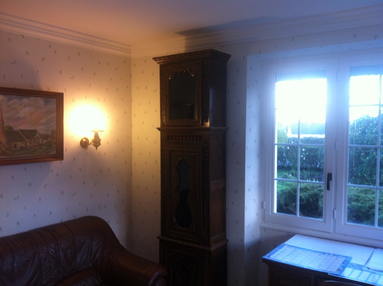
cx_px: 192
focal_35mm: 35
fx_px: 387
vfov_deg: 40.6
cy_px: 143
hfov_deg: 52.7
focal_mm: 3.85
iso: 80
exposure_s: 1/17
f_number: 2.8
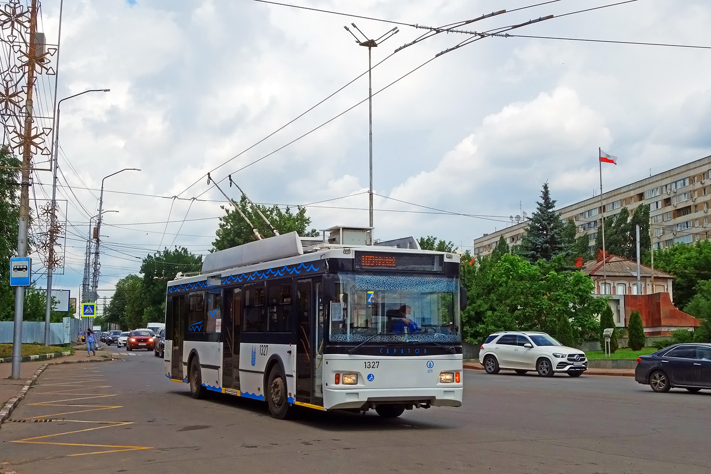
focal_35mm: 46
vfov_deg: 29.2
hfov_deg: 42.7
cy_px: 237
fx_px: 908
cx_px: 356
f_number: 6.3
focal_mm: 16.99
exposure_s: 1/500
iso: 125
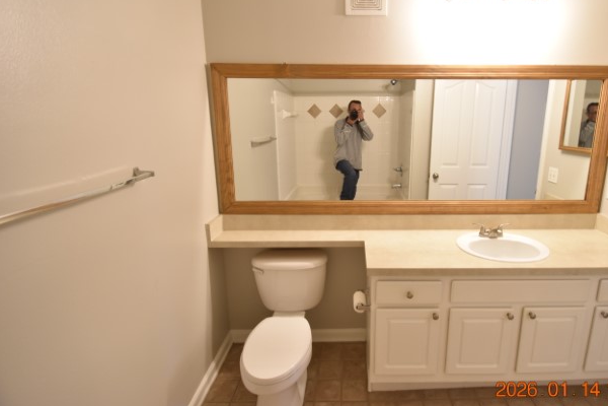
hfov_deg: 89.0
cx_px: 362
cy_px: 183
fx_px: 304
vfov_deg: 67.2
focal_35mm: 18
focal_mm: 10
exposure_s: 1/20
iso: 800
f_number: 3.5
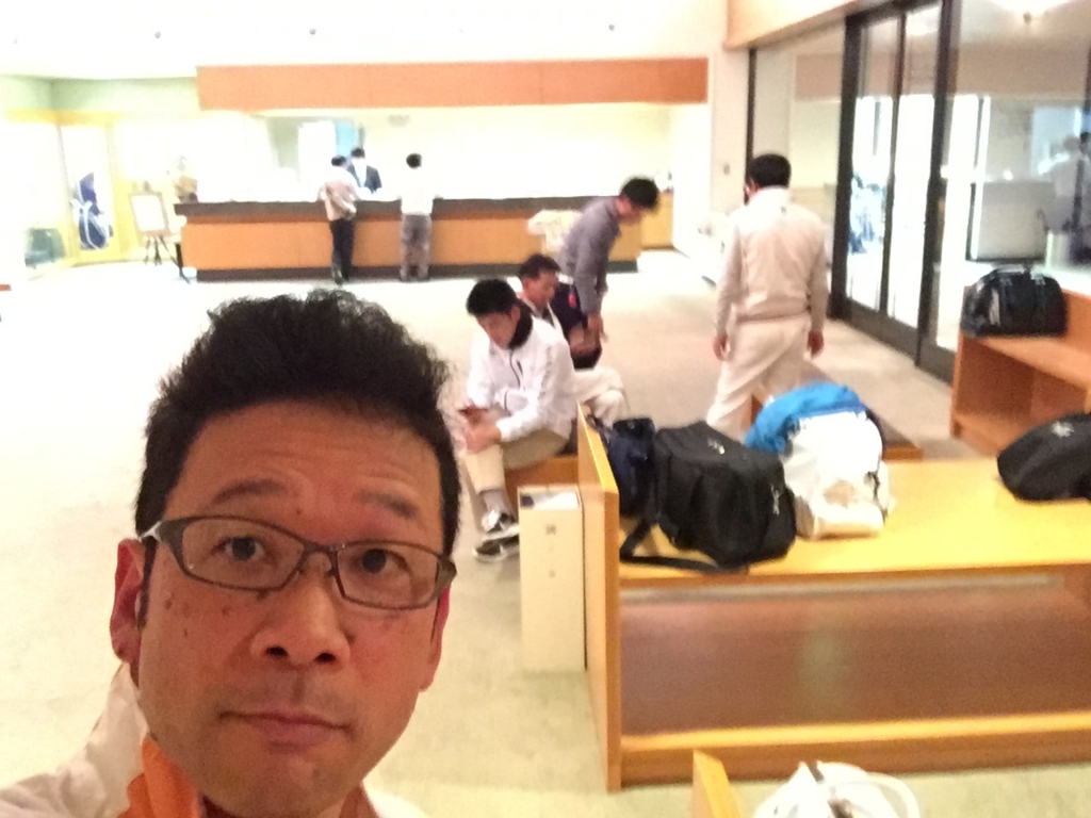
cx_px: 546
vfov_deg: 45.4
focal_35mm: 31
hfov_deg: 58.4
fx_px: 977
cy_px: 409
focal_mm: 2.65
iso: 800
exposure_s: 1/15
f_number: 2.2
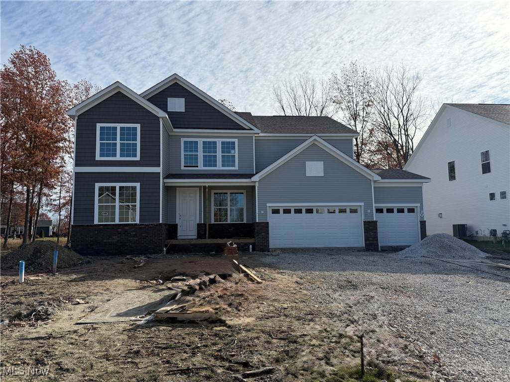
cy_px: 191
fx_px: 354
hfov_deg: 71.6
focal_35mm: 24
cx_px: 255
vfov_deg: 56.8
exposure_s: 1/10309
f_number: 1.78
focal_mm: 6.76
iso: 125
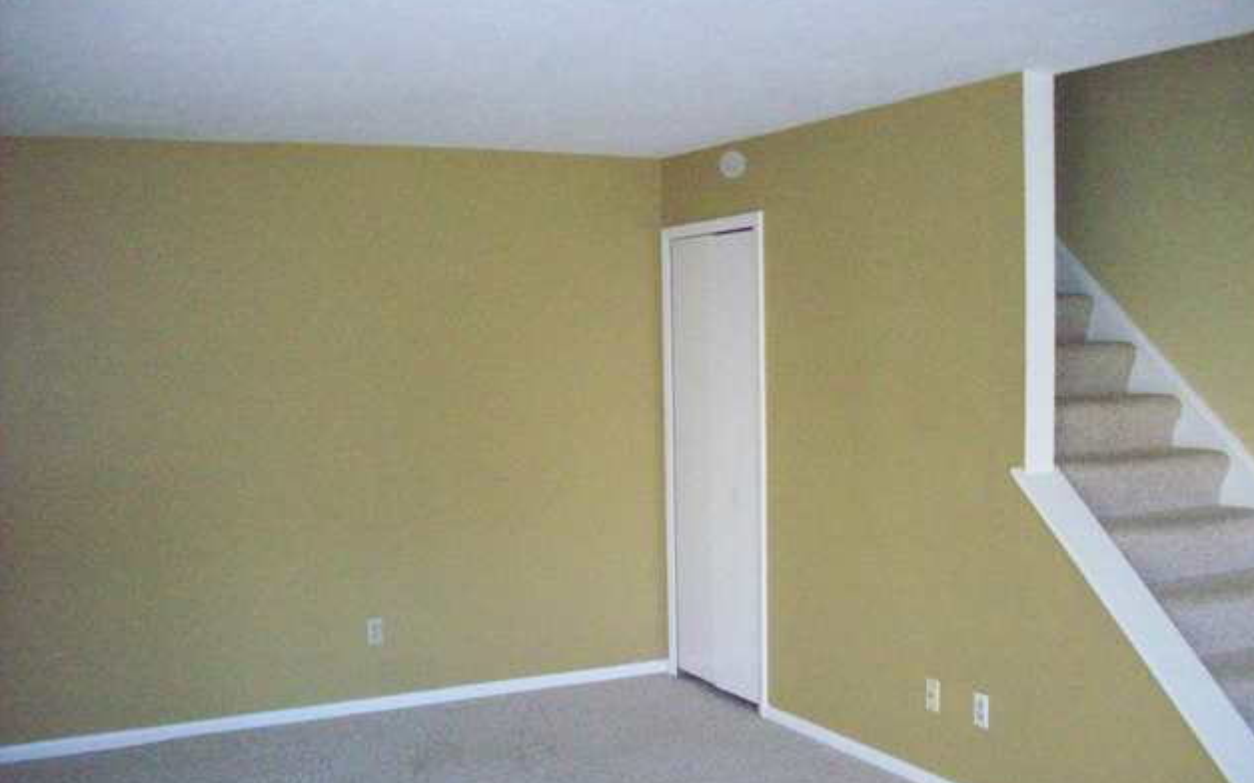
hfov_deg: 49.3
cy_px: 455
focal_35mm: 40
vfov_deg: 31.9
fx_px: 1367
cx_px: 637
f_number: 2.8
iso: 707
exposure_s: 1/128
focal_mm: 6.2
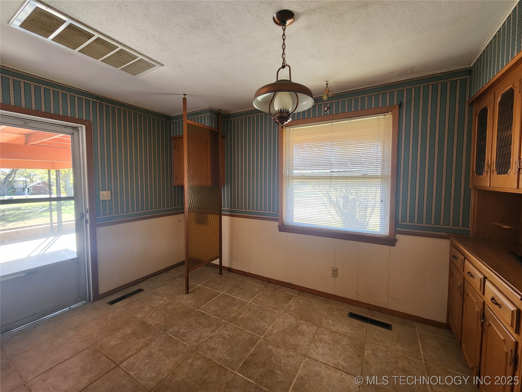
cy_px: 196
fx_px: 196
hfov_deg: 106.2
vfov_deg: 89.9
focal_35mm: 13
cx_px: 261
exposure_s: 1/60
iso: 250
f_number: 2.2
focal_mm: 2.2
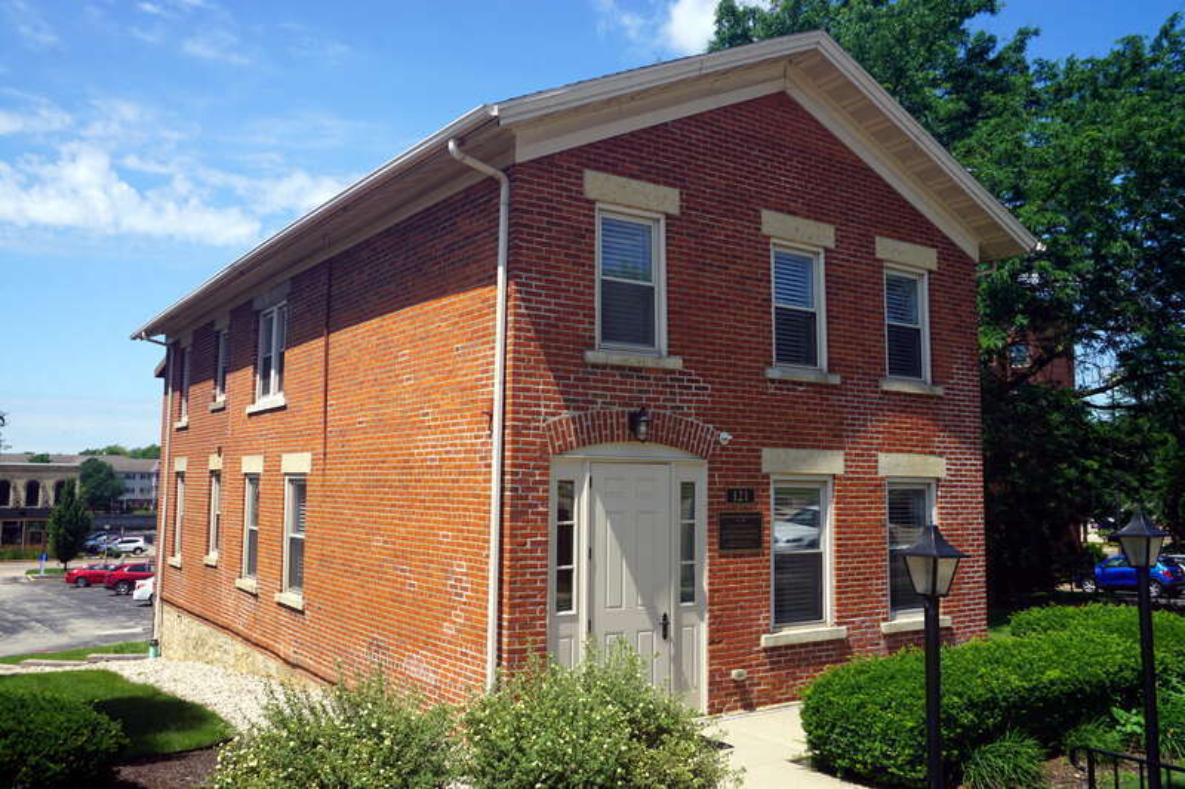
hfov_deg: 61.9
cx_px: 592
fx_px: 987
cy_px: 394
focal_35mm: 30
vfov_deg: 43.6
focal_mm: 20
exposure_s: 1/125
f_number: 11
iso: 100
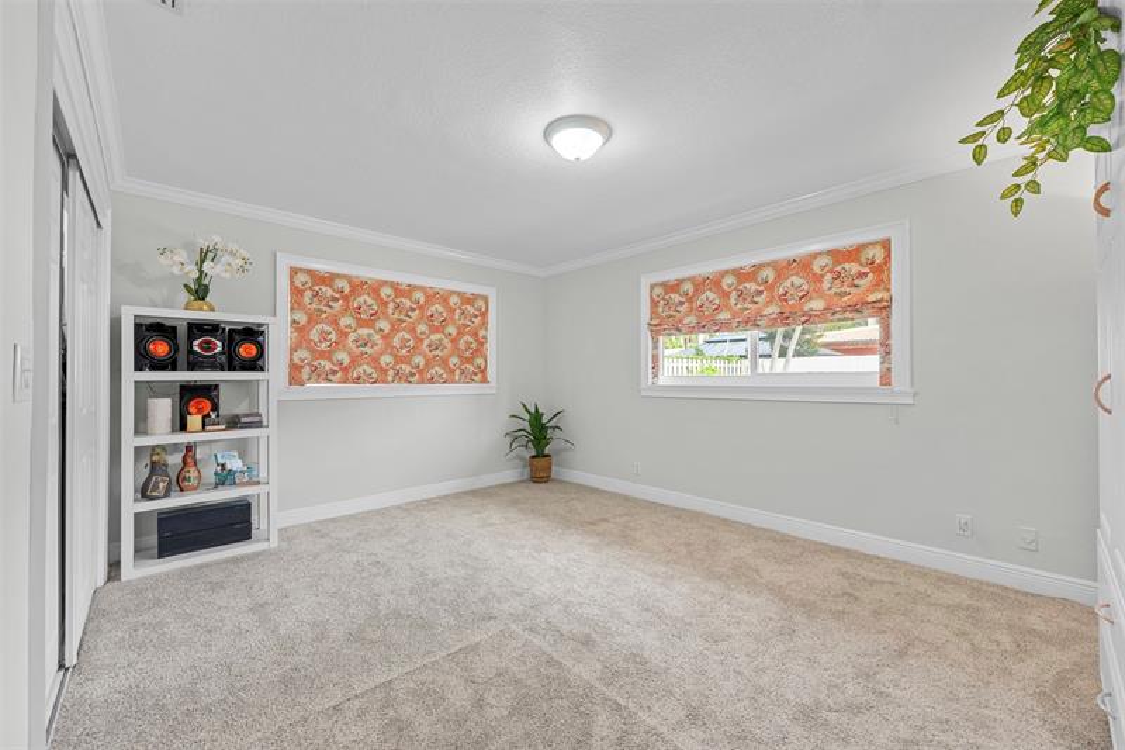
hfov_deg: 104.3
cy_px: 375
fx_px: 437
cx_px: 562
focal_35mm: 14
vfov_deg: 81.2
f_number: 8
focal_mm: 14
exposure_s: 1/4
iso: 500
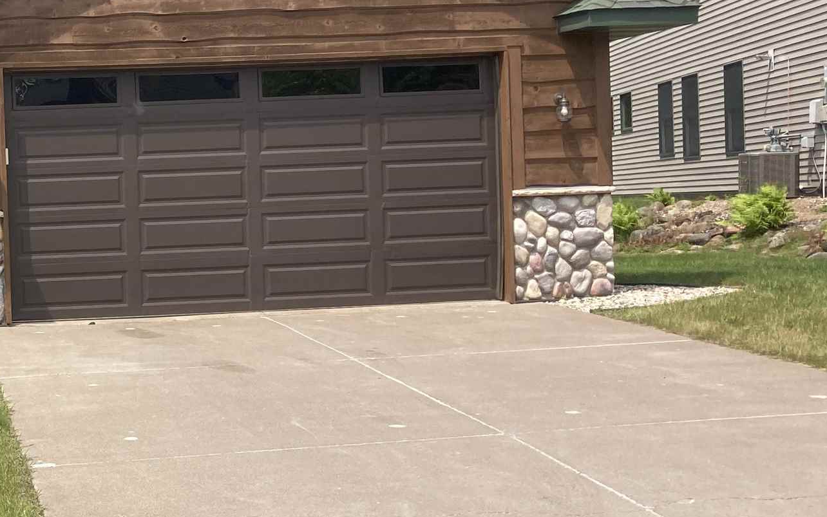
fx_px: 1601
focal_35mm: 71
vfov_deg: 18.4
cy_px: 273
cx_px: -109
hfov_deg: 26.4
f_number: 1.8
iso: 20
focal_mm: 3.99
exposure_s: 1/1715
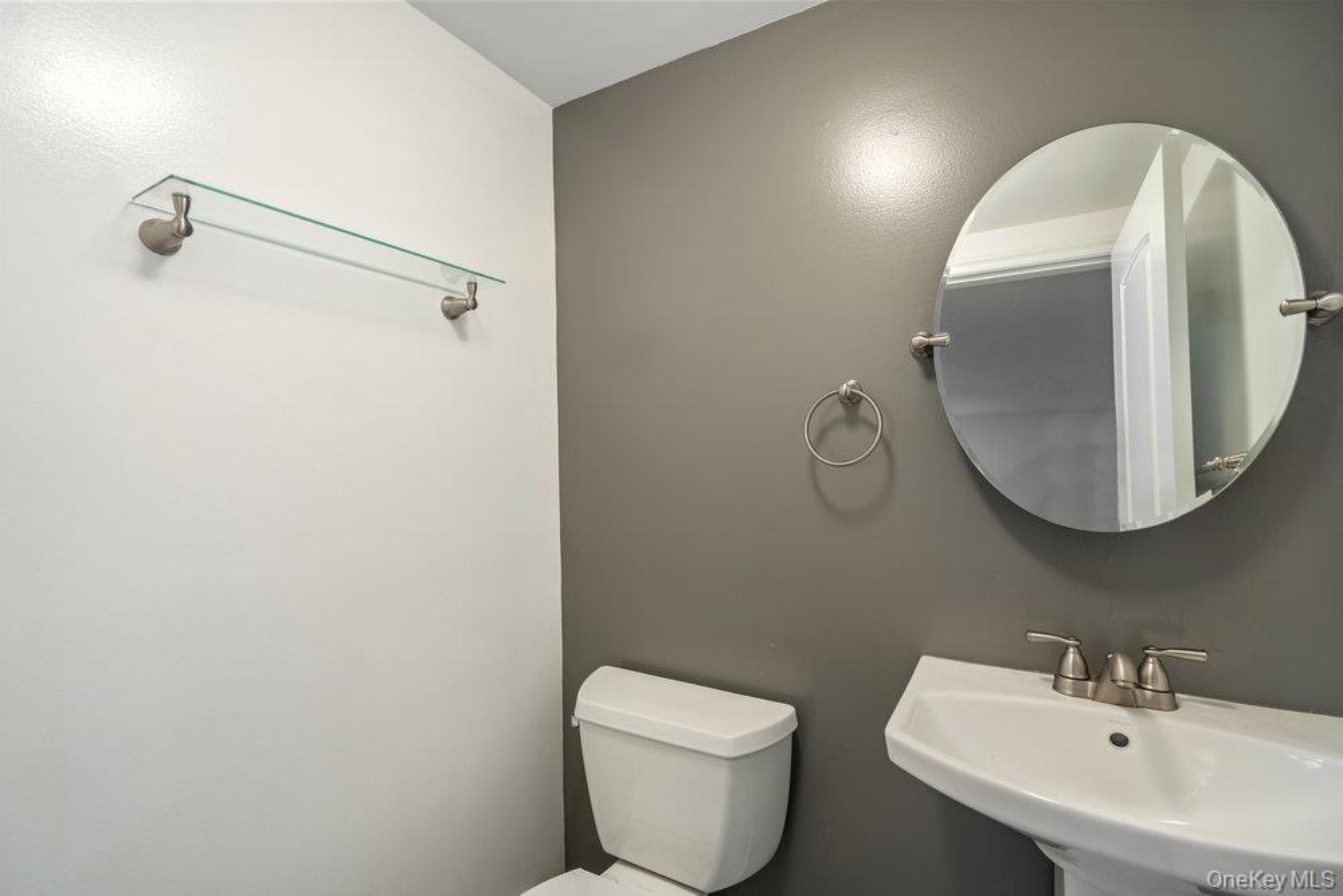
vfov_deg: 73.8
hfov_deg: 96.7
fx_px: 597
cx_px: 672
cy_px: 448
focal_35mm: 16
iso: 400
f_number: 5
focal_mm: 16
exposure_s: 1/10
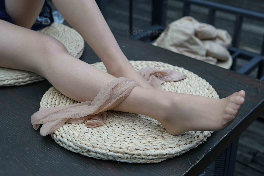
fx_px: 367
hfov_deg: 39.6
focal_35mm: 50
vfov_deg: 27.0
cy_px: 88
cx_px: 132
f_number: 4
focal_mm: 50
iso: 800
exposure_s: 1/60
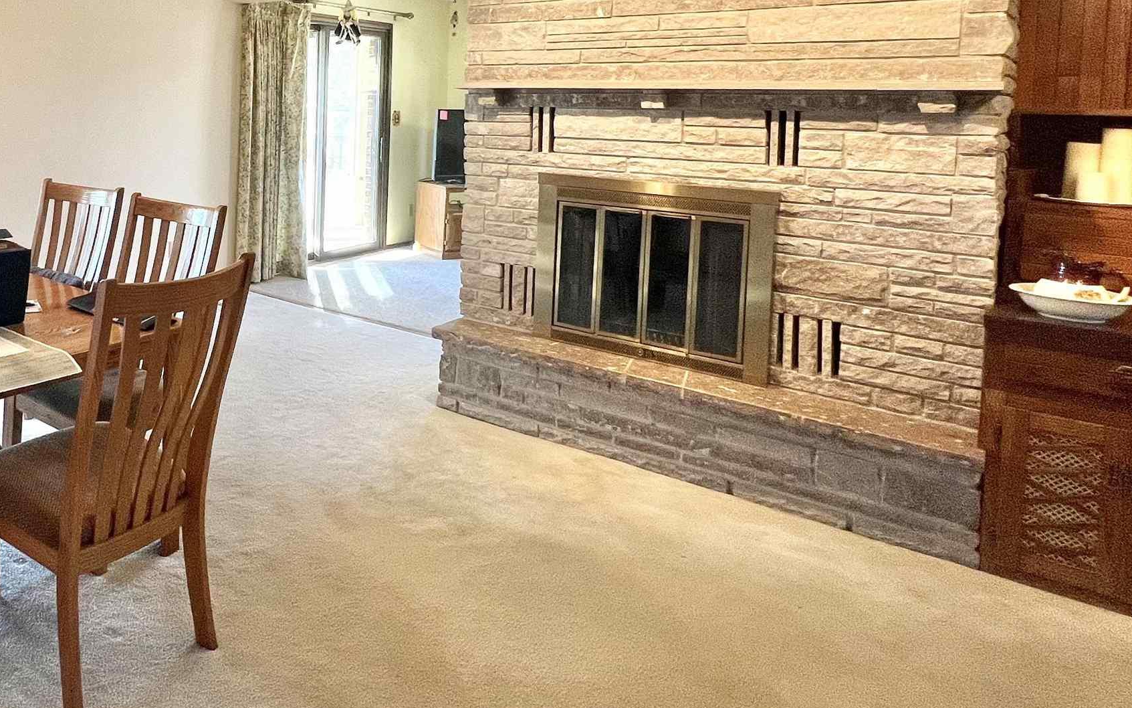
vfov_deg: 46.3
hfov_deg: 64.1
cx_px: 179
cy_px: 128
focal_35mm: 25
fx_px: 771
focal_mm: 1.57
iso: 100
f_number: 1.8
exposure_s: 1/120
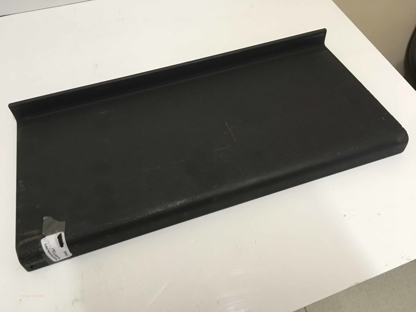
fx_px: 349
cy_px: 156
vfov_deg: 48.2
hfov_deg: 61.7
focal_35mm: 29
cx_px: 208
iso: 200
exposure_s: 1/20
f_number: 2.2
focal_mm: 4.15
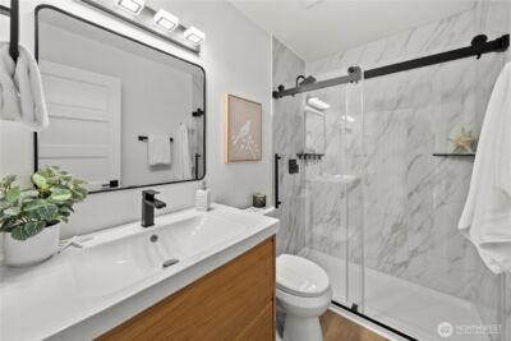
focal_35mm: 12
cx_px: 256
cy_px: 170
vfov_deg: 90.1
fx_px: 170
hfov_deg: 112.6
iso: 1000
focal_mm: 12
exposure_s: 1/6
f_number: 7.1
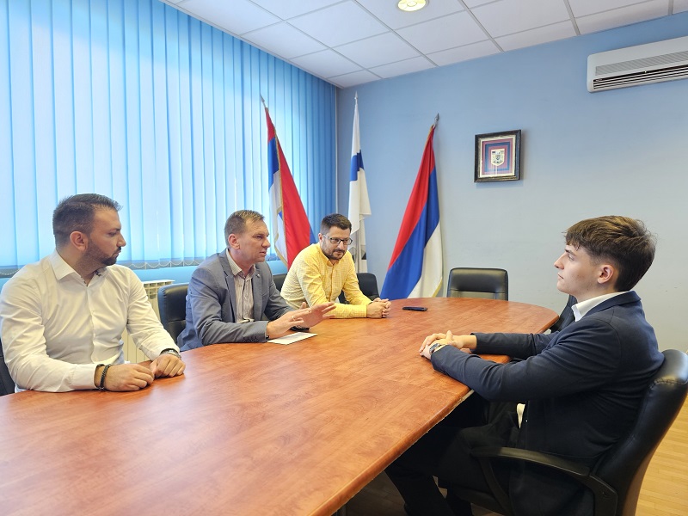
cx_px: 344
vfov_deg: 58.9
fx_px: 457
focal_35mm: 23
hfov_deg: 73.9
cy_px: 258
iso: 640
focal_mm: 6.3
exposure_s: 1/100
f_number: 1.7
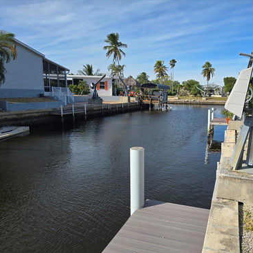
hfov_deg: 56.8
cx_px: 154
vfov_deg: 57.3
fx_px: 232
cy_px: 129
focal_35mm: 28
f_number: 1.7
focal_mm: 6.3
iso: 12
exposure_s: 1/873
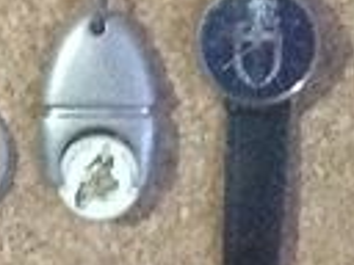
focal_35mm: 273
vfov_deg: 5.4
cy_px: -43
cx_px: 196
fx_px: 2792
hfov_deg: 7.3
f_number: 2.4
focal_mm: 4.28
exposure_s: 1/15
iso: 800
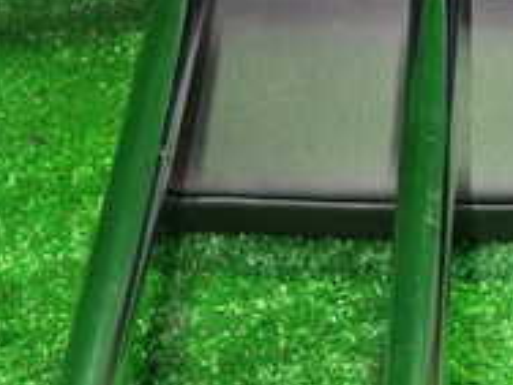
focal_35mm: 80
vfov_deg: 18.4
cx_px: 453
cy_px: 126
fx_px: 1186
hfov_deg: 23.8
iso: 800
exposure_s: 1/30
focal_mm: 4.5
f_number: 2
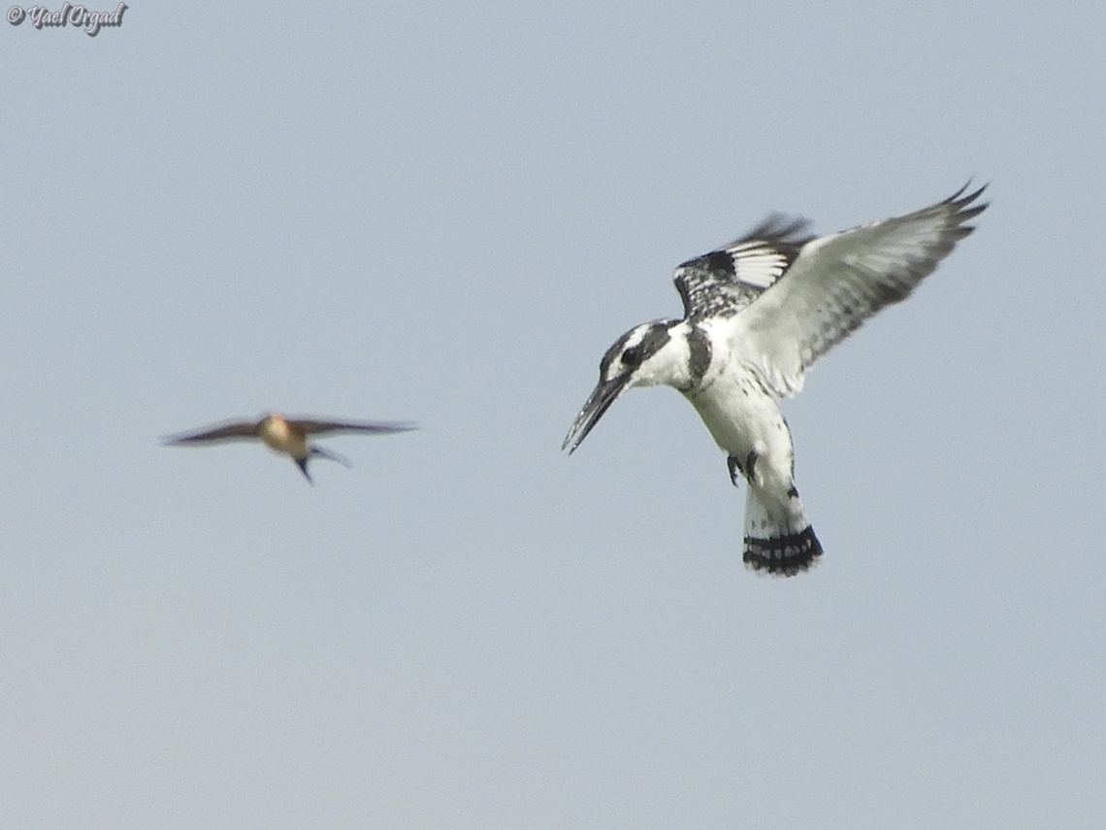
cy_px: 415
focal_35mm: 700
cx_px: 553
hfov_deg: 2.8
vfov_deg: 2.1
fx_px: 22365
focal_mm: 125.4
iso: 100
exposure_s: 1/800
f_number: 5.6
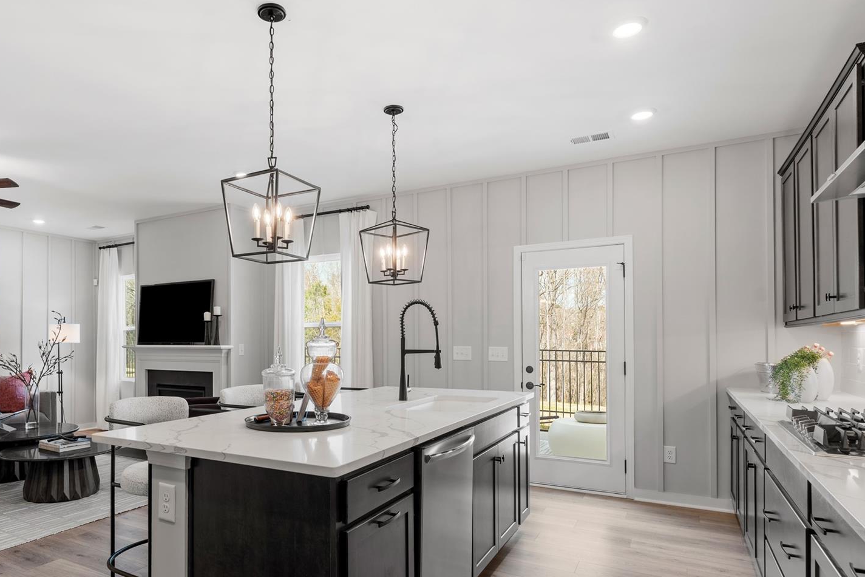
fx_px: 553
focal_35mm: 23
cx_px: 341
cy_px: 331
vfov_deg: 54.9
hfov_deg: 75.2
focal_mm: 16
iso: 250
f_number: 7.1
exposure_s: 1.3
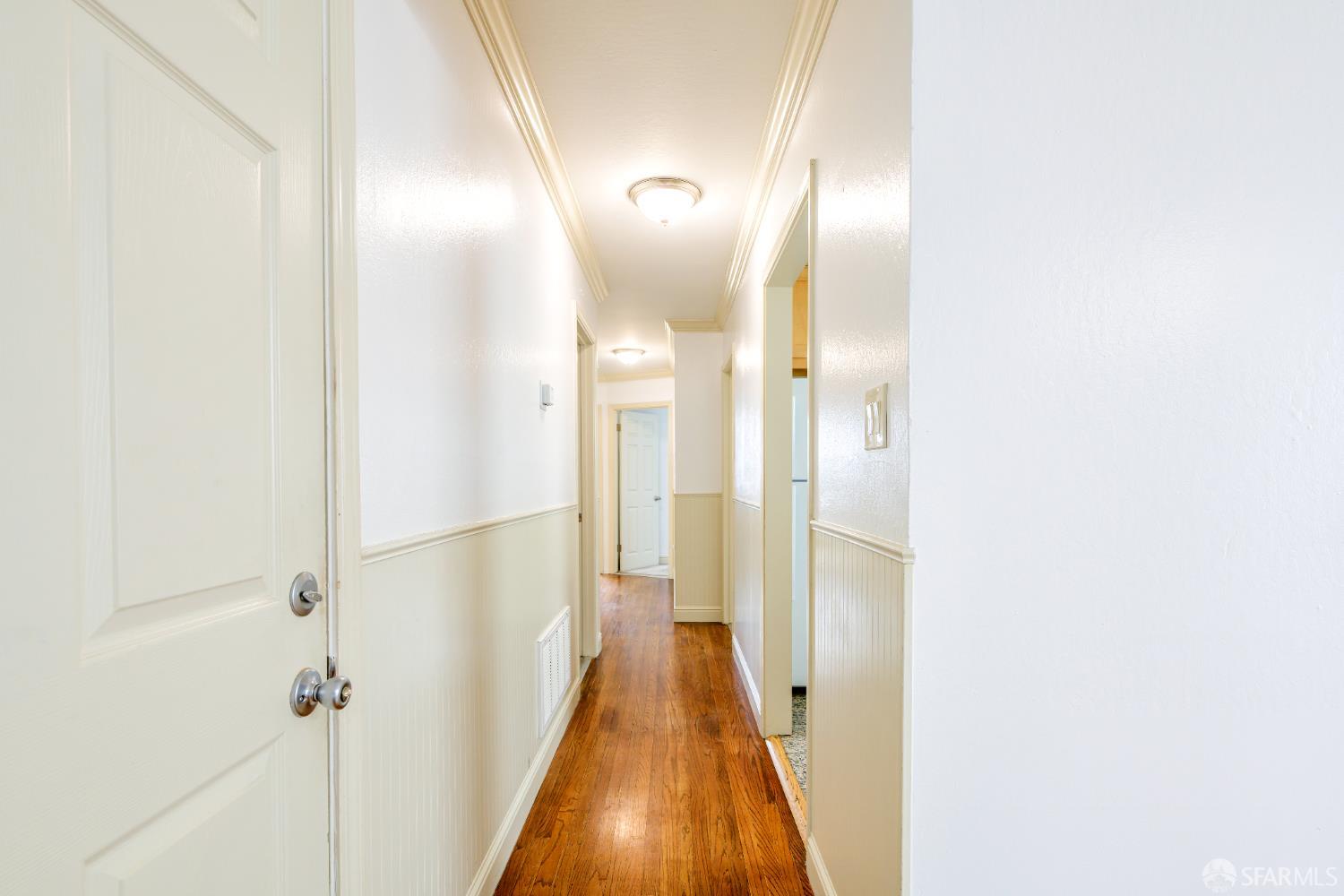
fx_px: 616
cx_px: 672
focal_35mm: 16
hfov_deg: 95.0
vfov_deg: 72.1
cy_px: 448
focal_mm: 16.5
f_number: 8
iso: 200
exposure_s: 1/8
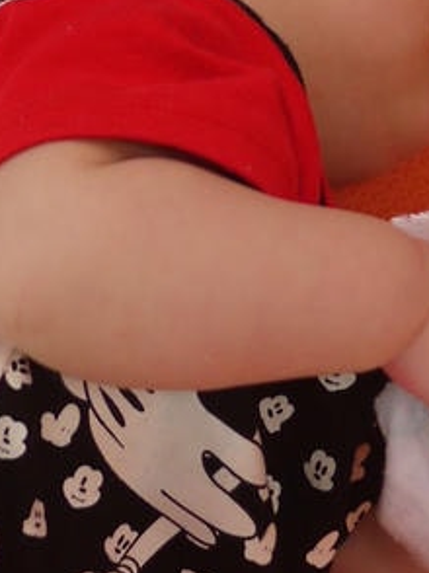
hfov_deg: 6.8
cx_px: 64
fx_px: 3608
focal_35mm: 218
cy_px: 209
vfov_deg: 9.1
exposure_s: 1/200
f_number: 1.7
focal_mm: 20
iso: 160
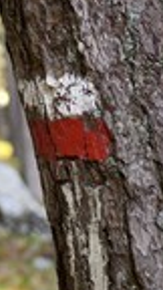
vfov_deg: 12.2
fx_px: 1360
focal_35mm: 177
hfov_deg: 6.7
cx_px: -133
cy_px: 115
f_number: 3.2
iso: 400
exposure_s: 1/200
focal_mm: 58
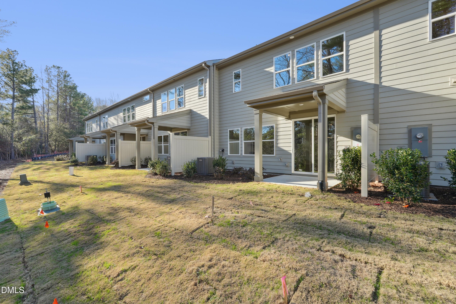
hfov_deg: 96.7
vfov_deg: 73.7
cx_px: 228
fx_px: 203
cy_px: 152
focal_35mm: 16
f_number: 11
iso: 100
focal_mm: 16
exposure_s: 1/50
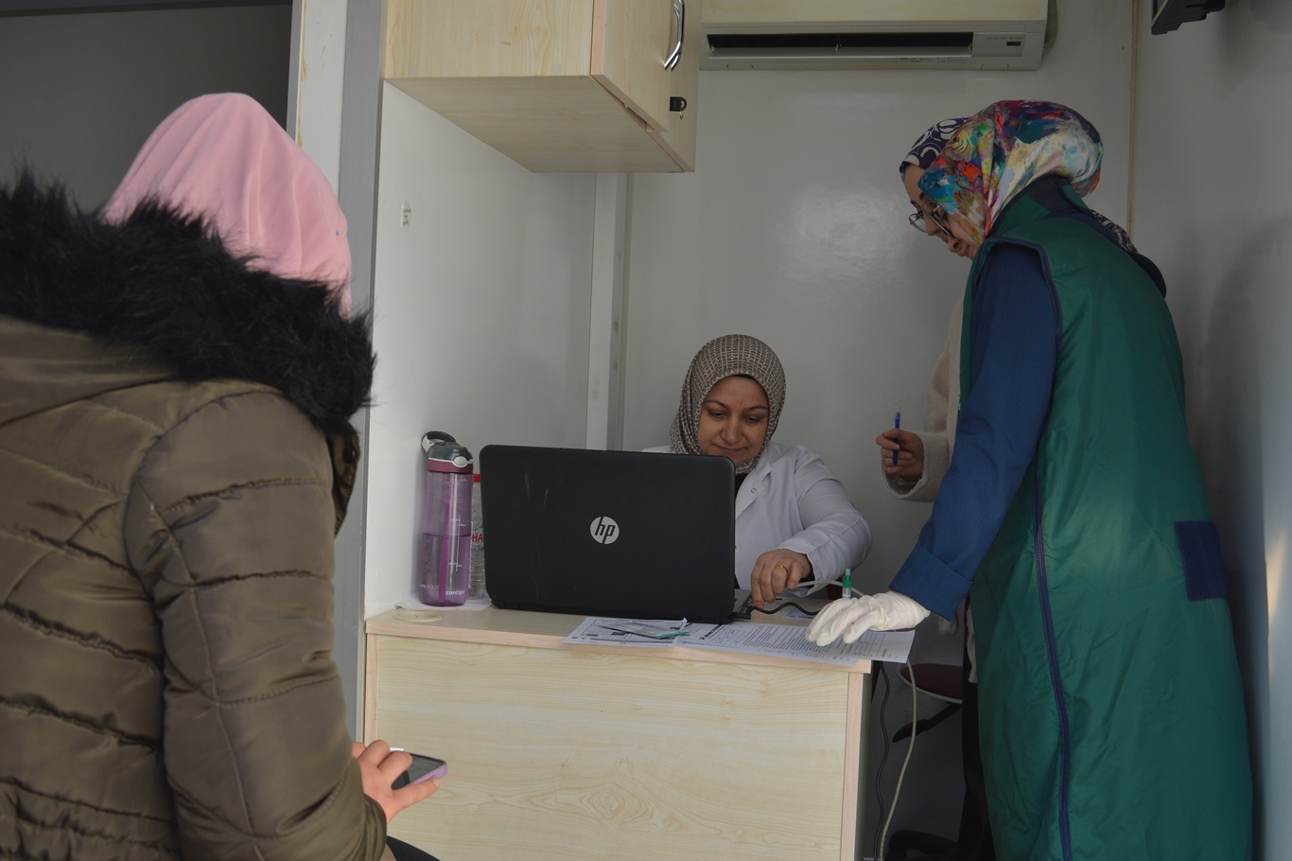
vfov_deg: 38.3
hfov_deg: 55.1
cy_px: 430
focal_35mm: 34
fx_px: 1238
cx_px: 646
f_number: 6.3
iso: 100
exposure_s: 1/160
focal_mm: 23
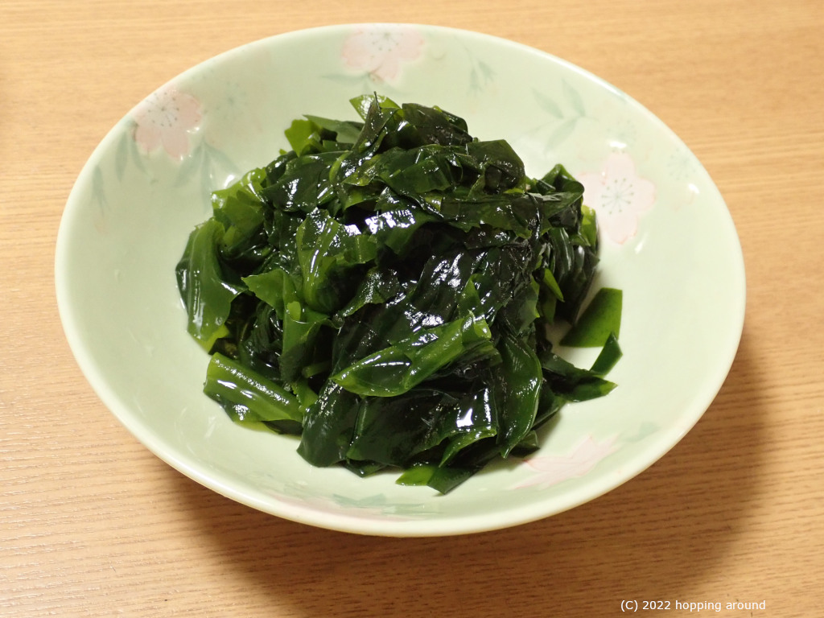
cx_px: 412
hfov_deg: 41.2
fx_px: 1095
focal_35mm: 46
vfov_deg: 31.5
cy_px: 309
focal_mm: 8.41
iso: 800
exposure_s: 1/20
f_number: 3.1
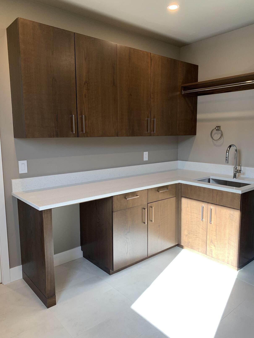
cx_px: 127
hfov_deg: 53.1
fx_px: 254
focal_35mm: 26
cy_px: 169
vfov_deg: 67.3
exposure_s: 1/120
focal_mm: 4.25
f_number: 1.8
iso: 64
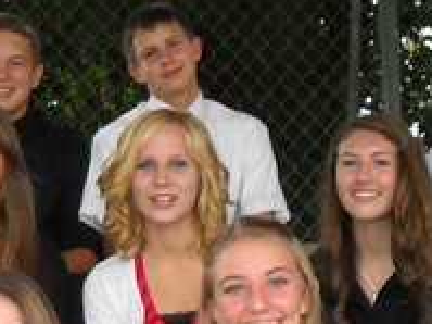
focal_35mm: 141
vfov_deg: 10.4
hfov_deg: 13.8
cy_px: 372
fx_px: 1759
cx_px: 26
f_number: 2.8
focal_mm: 6.2
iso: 200
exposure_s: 1/45
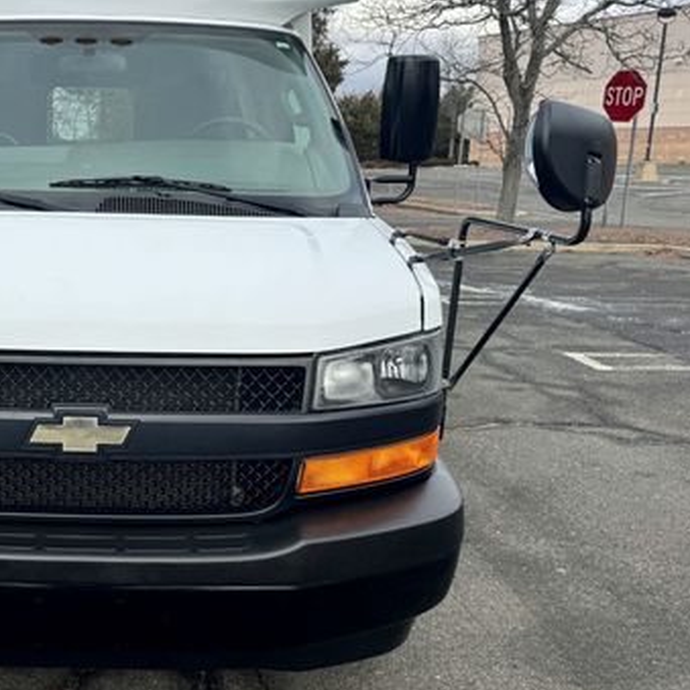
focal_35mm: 40
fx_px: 902
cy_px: 318
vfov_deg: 41.8
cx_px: 79
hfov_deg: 39.1
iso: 80
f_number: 1.78
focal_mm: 6.76
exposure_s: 1/2174
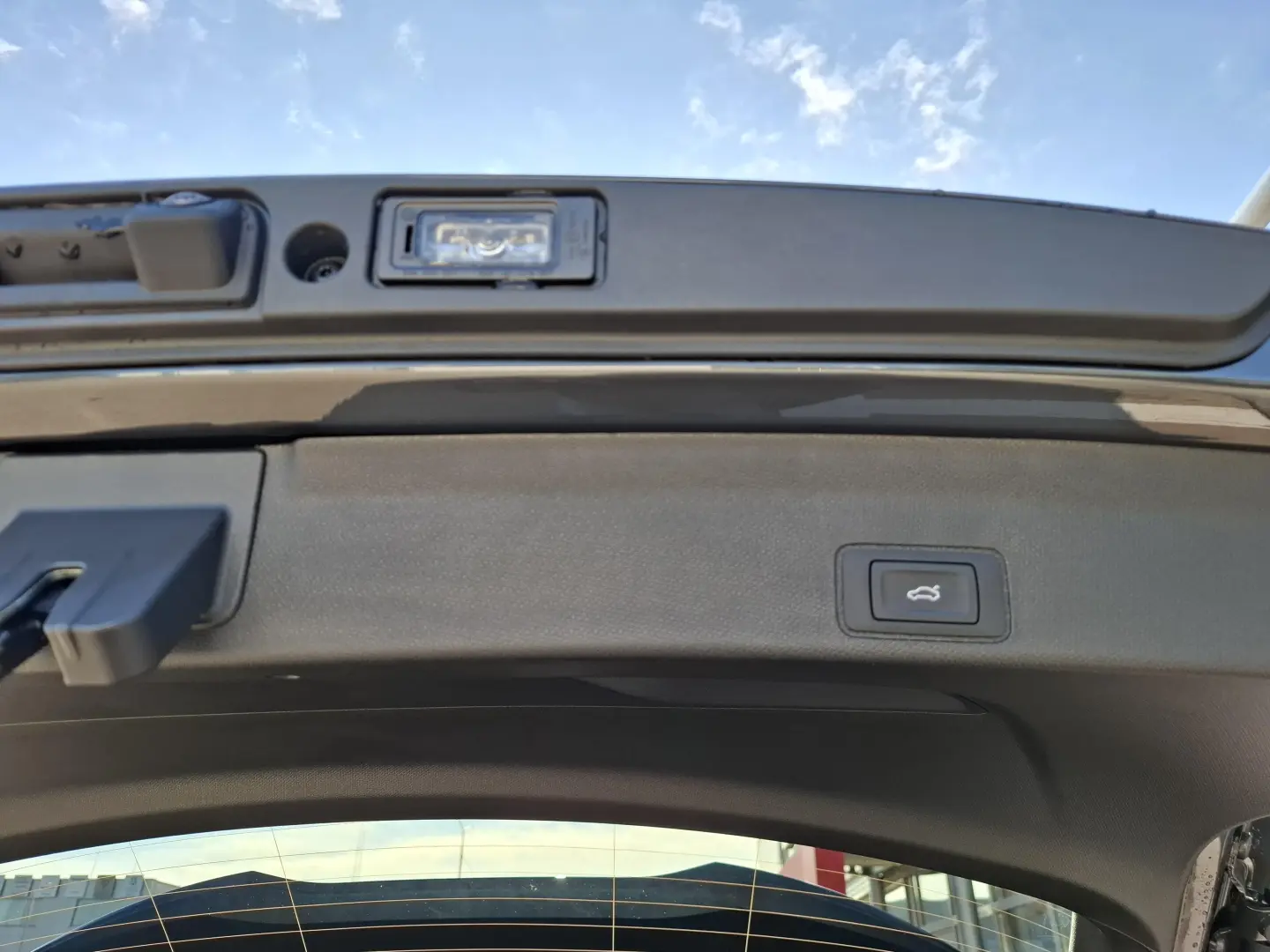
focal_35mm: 23
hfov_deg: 73.9
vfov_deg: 58.9
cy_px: 476
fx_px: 844
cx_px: 635
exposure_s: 1/442
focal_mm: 5.54
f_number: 1.8
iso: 50
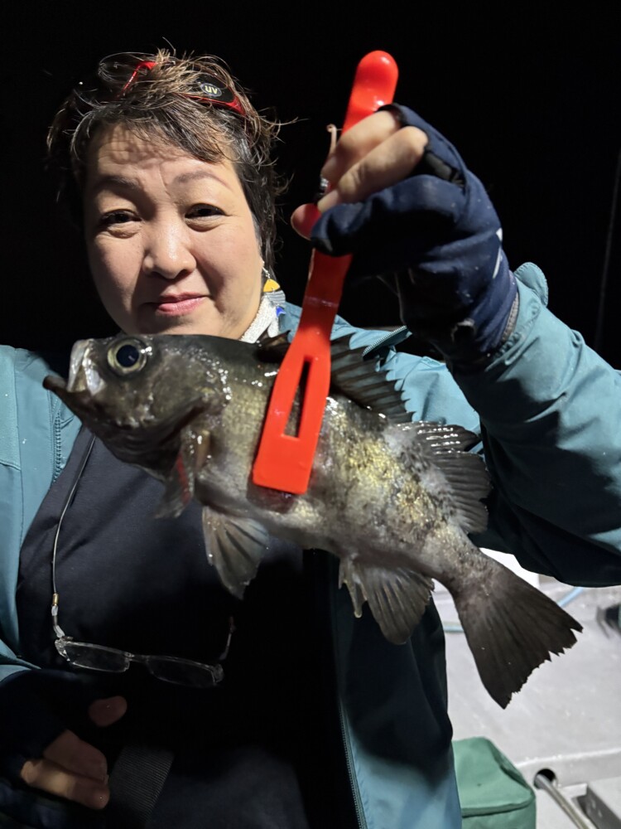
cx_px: 310
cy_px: 414
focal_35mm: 26
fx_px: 622
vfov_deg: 67.3
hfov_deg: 53.1
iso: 500
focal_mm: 5.96
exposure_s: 1/48
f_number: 1.6
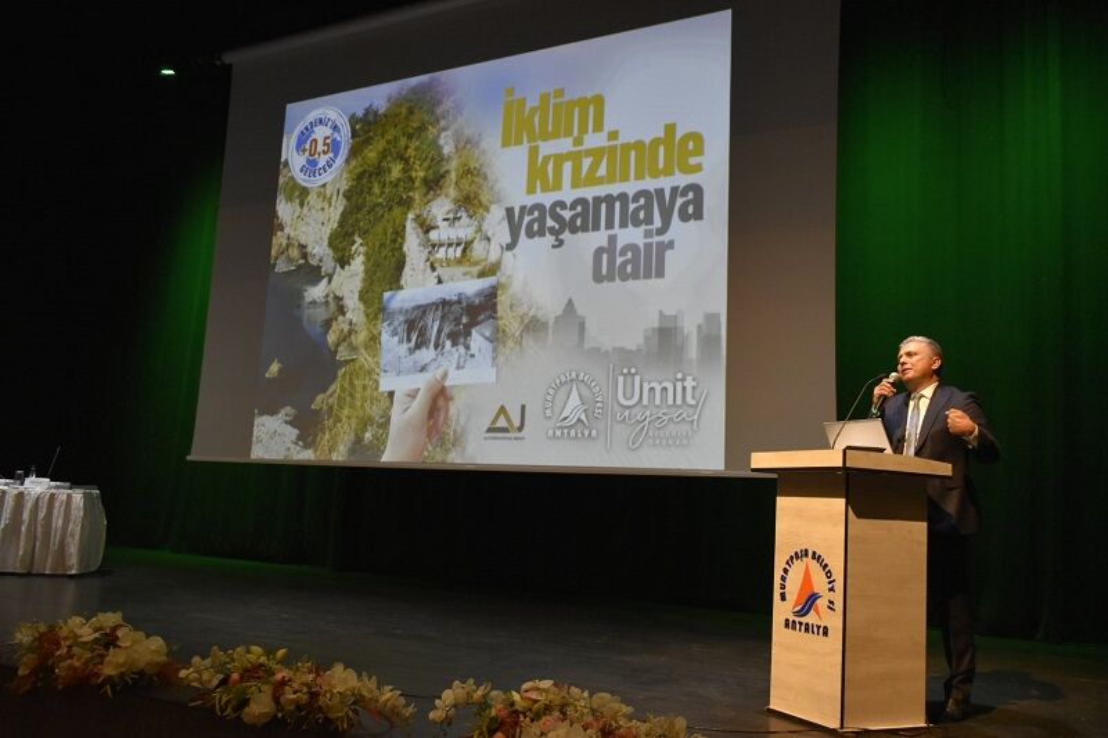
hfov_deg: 59.5
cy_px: 369
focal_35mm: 32
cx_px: 554
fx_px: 969
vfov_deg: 41.7
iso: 1800
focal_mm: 21
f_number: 3.8
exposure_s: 1/125
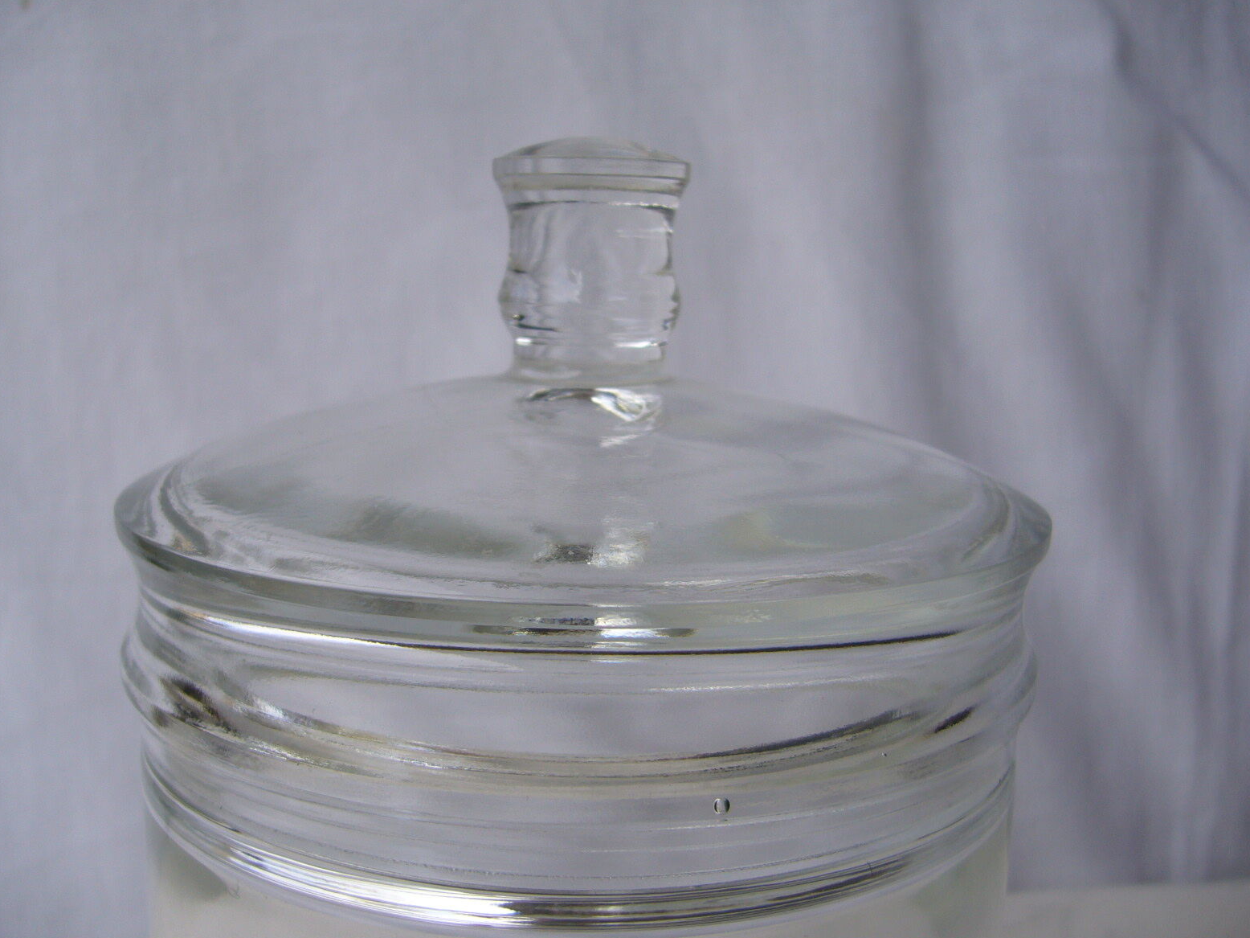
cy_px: 481
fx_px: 1300
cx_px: 622
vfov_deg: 39.7
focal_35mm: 36
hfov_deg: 51.4
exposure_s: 1/500
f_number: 2.8
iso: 80
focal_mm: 5.8
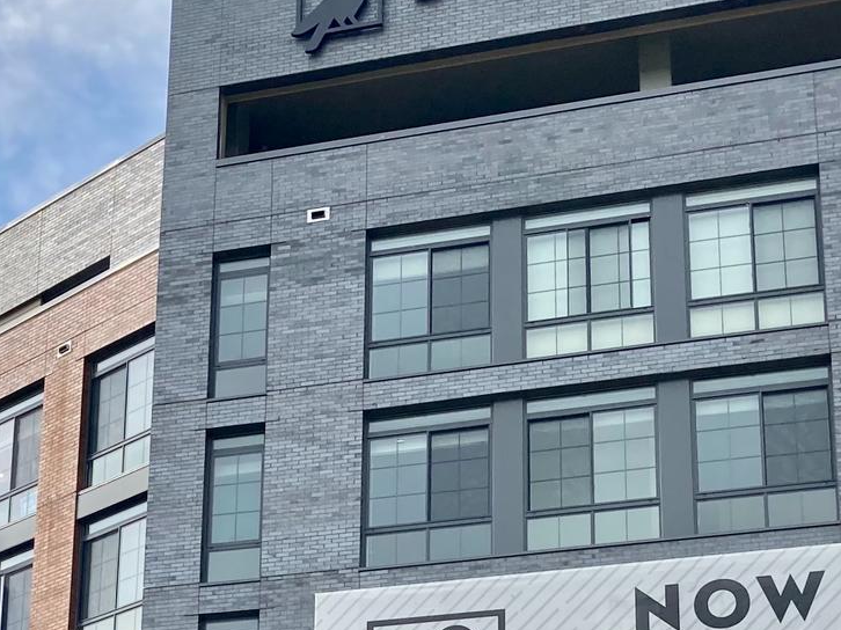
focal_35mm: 79
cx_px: 175
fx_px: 1919
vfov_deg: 17.4
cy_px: 830
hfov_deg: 24.4
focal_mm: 3.99
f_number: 1.8
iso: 20
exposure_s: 1/1779
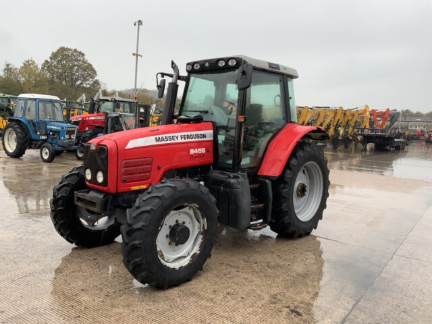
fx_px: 362
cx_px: 216
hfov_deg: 61.7
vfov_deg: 48.2
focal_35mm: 29
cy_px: 162
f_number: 1.8
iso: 16
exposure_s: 1/125
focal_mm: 3
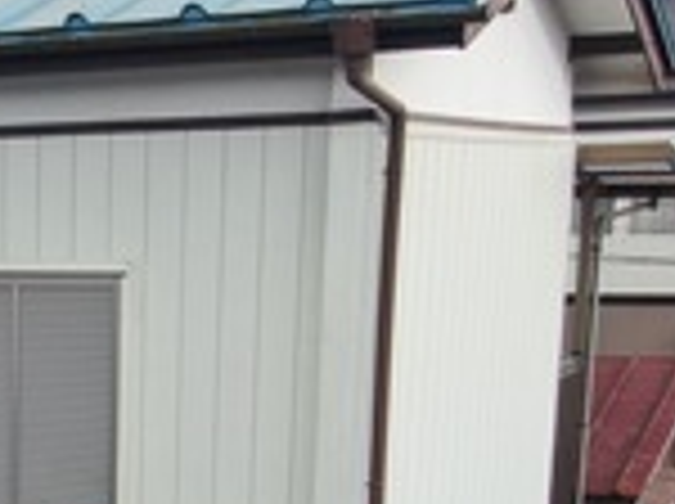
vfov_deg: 16.0
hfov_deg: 20.2
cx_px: -234
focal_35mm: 88
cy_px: 630
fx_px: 1713
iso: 100
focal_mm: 4.39
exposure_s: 1/240
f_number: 2.8
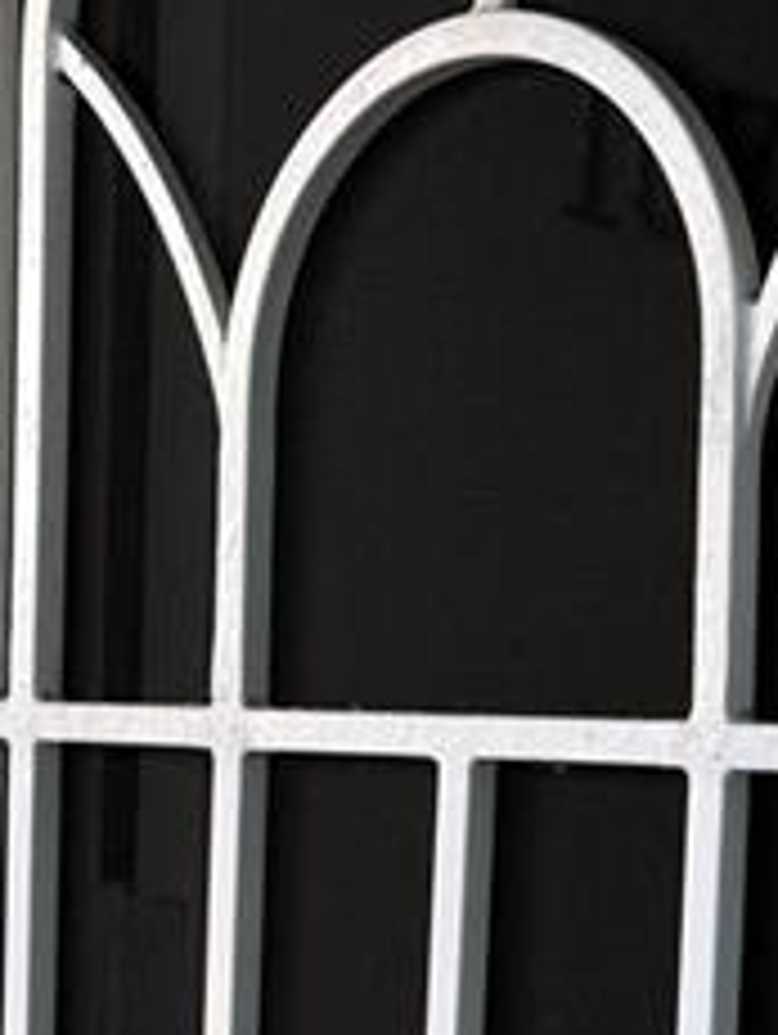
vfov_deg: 15.5
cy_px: 1026
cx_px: 544
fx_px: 3739
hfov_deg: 11.9
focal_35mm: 125
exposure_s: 1/121
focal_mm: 6.76
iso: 50
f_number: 1.78
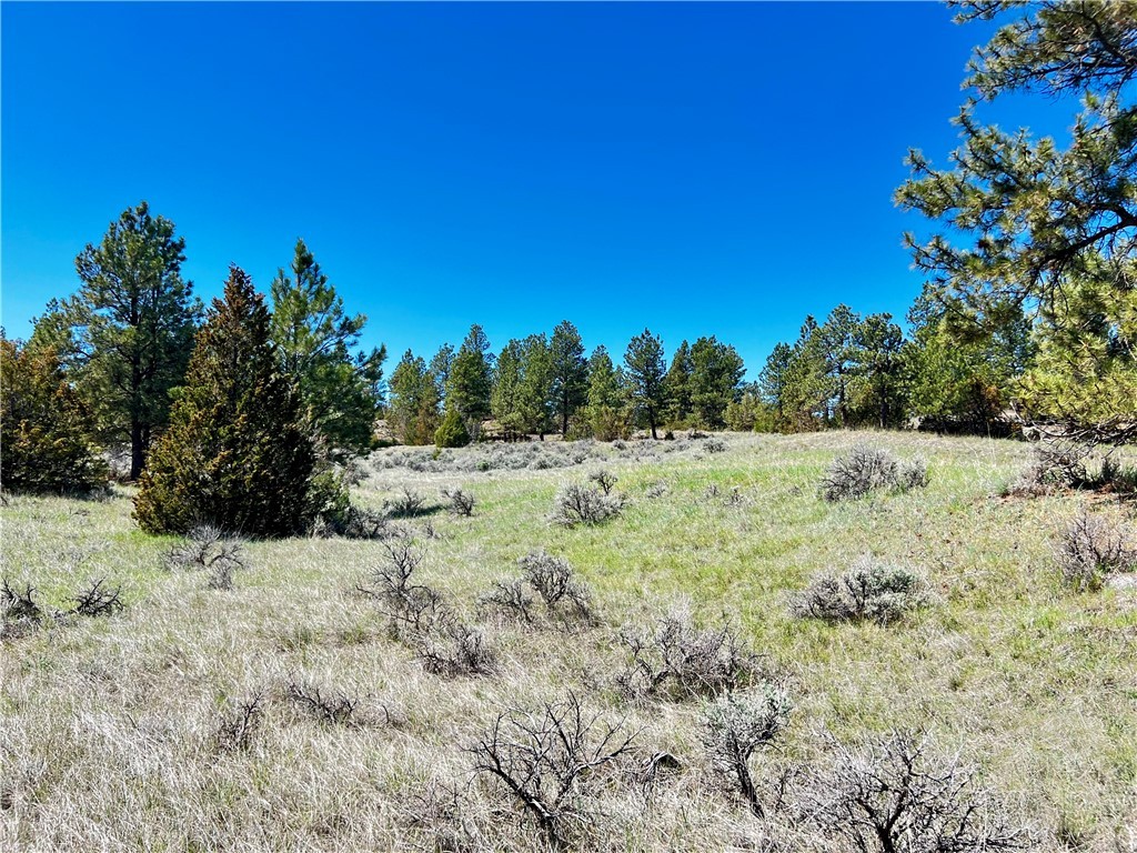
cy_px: 426
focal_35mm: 26
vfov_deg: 53.1
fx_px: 854
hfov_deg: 67.3
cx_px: 568
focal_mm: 5.7
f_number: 1.5
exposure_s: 1/1019
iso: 50
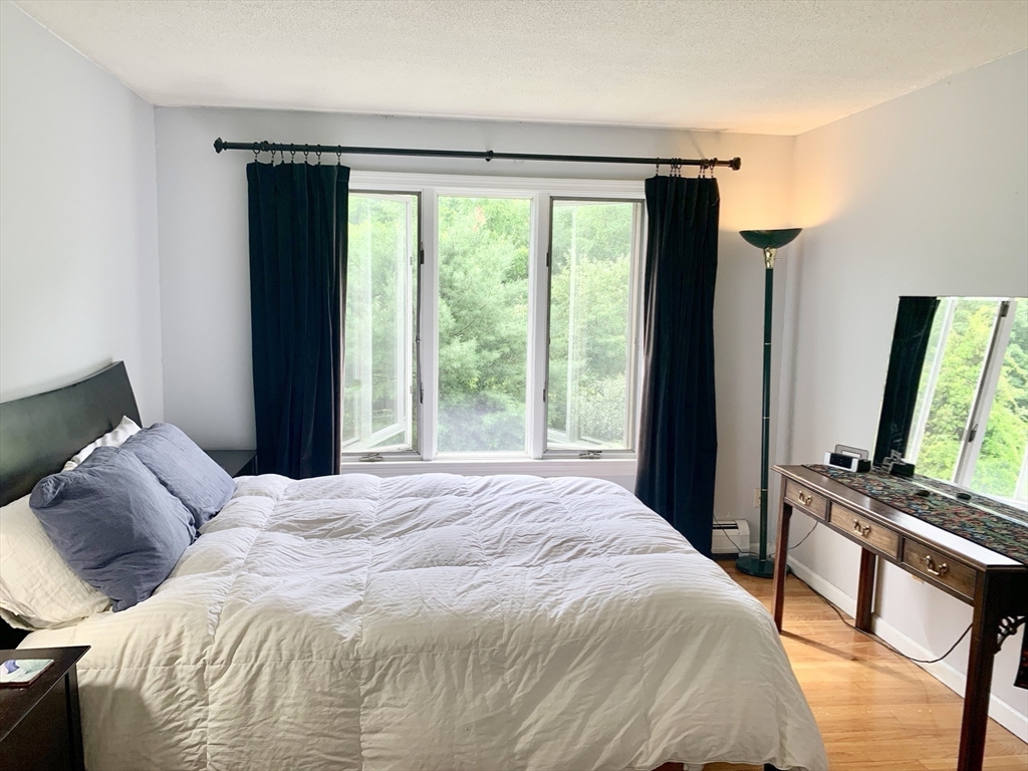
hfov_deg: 67.3
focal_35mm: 26
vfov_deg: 53.1
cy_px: 386
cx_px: 514
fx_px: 772
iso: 50
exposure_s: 1/120
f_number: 1.8
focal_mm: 4.25
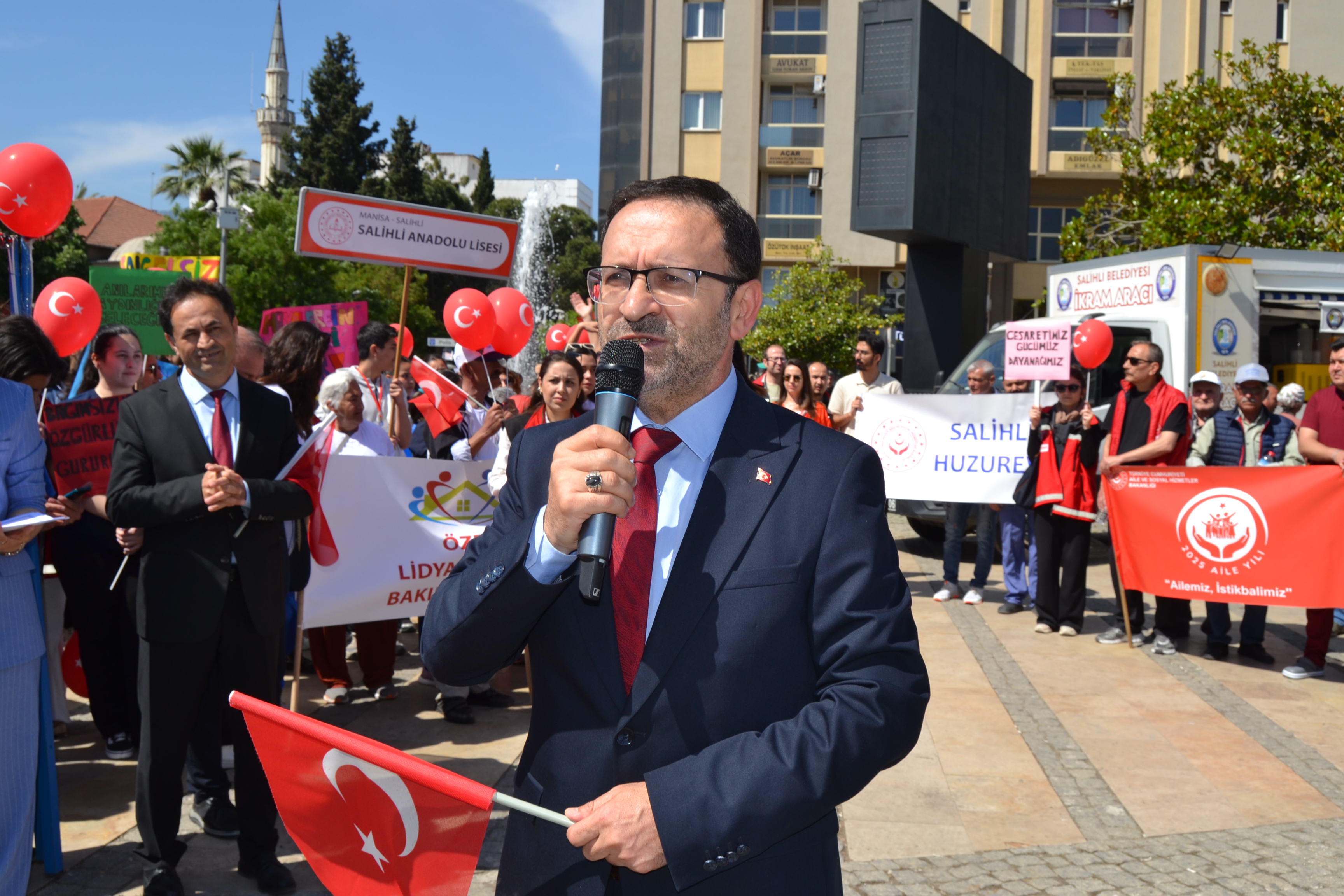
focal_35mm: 30
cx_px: 672
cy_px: 448
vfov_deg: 43.6
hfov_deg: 61.9
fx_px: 1120
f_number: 10
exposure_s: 1/200
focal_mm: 20
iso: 100
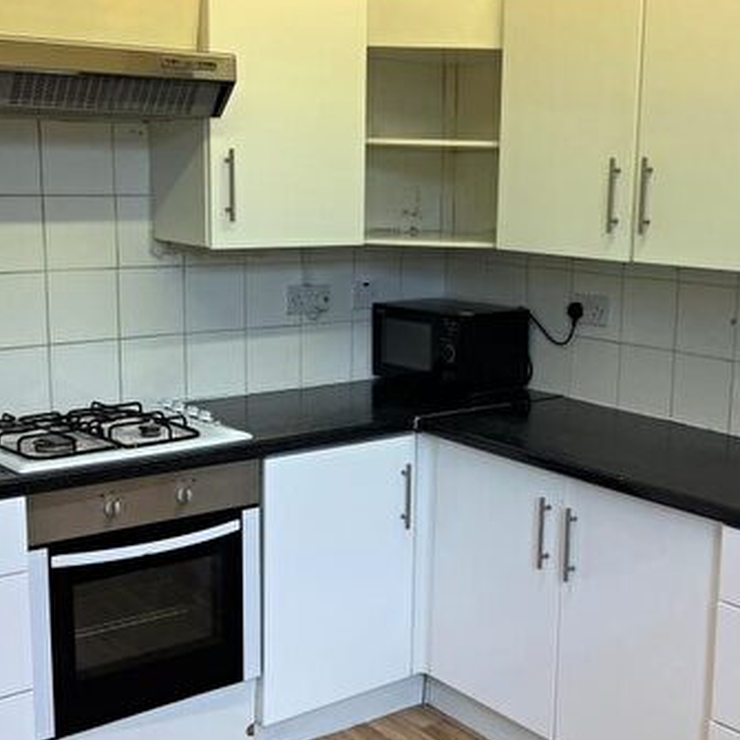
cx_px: 453
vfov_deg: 35.4
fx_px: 1161
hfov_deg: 35.2
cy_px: 377
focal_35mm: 48
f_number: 1.5
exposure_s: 1/100
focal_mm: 5.7
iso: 50
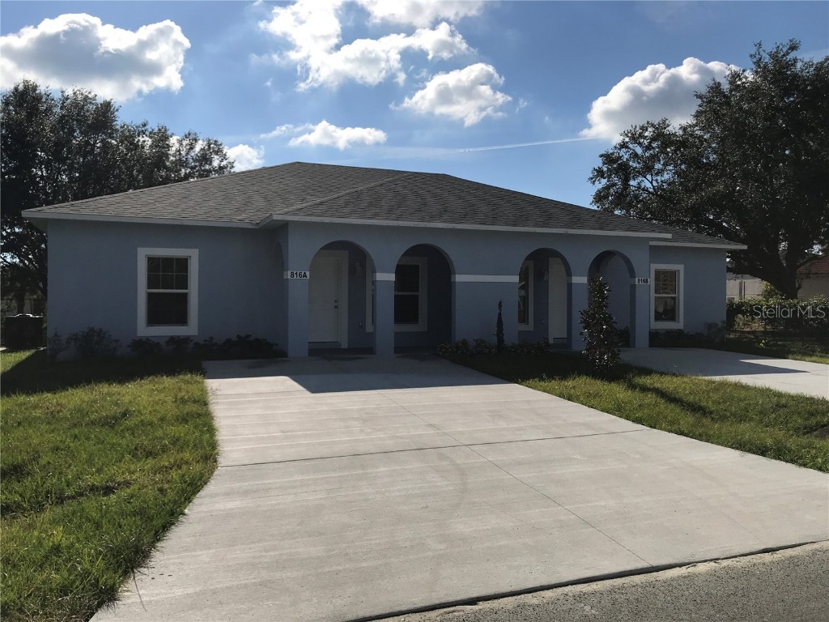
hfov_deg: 63.4
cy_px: 311
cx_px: 414
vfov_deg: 49.7
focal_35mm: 28
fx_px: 671
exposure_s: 1/5988
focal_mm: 3.99
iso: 20
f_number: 1.8
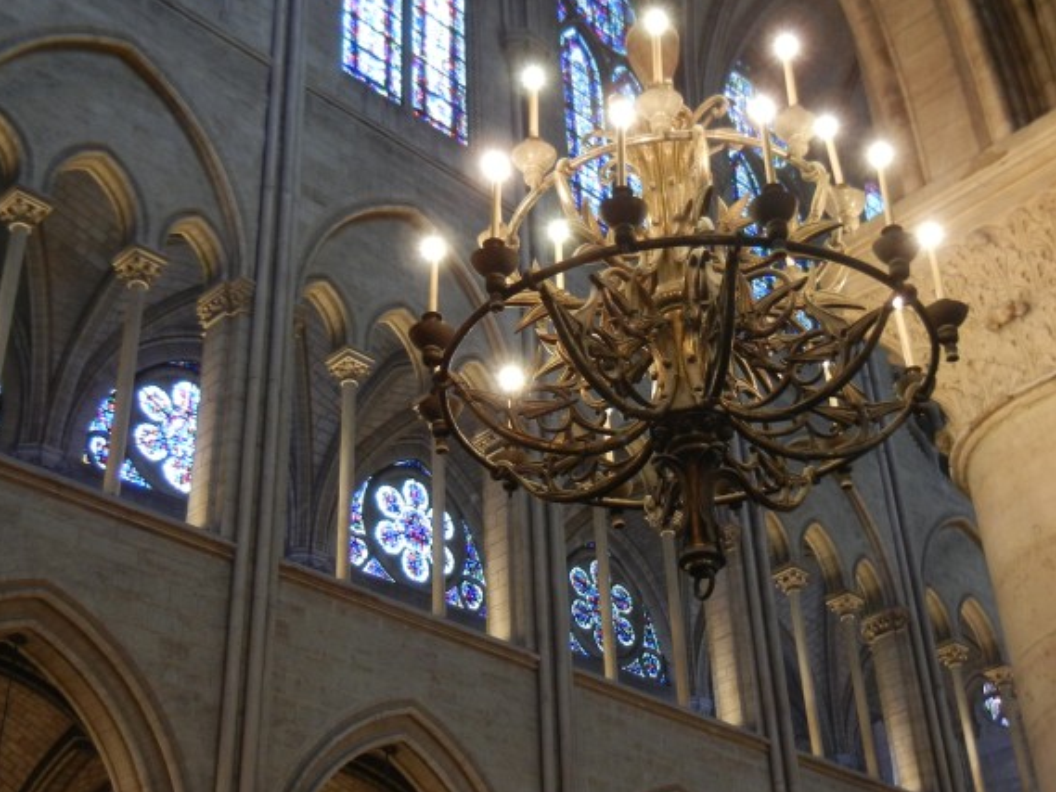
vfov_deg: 27.0
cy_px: 304
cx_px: 583
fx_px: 1648
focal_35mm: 54
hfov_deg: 35.5
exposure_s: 1/2
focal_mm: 5.4
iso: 200
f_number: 3.5
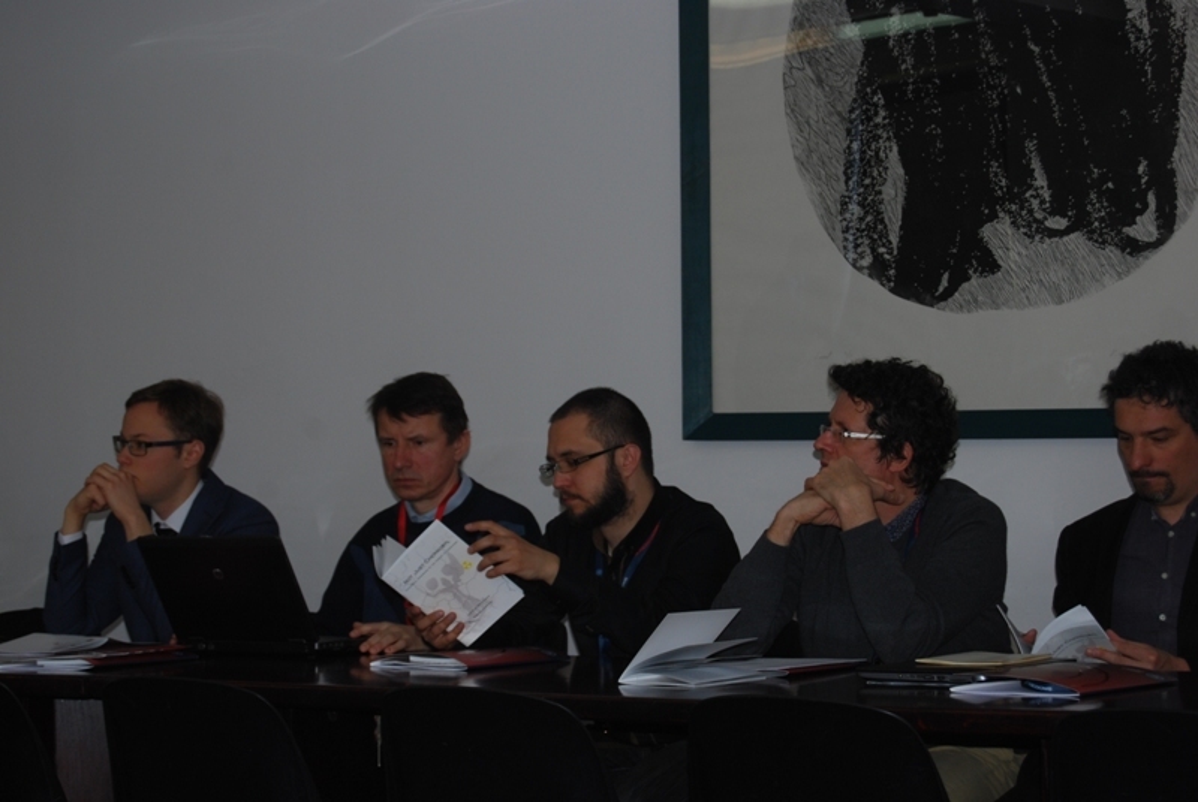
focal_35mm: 82
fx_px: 2749
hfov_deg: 24.6
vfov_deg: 16.6
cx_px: 599
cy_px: 401
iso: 200
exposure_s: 1/60
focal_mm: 55
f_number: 5.6
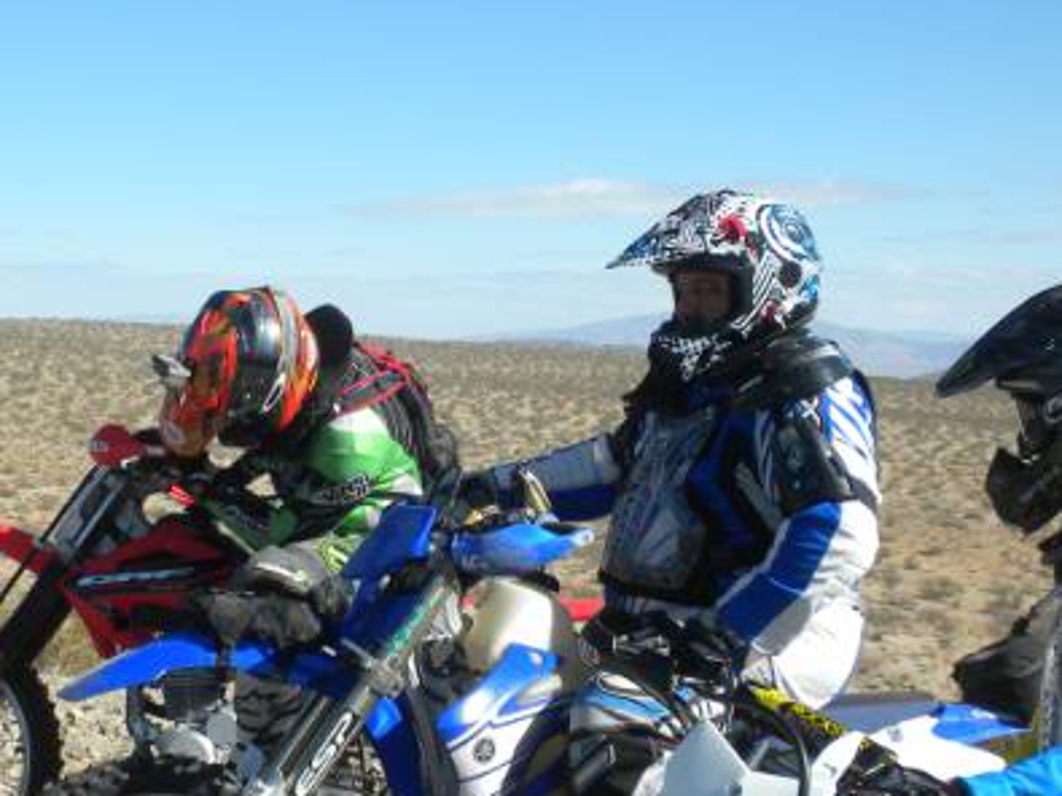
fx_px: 2300
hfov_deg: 25.8
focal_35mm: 75
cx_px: 301
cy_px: 473
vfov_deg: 19.6
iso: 90
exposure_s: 1/161
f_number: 10
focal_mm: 6.6
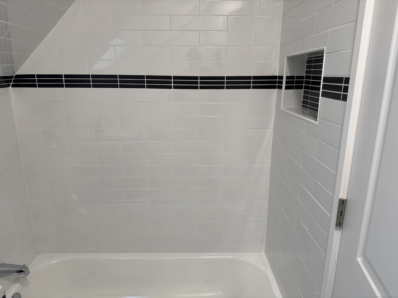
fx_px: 276
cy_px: 149
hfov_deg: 71.6
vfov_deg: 56.8
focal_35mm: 24
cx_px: 199
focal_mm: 6.76
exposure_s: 1/120
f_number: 1.78
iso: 160
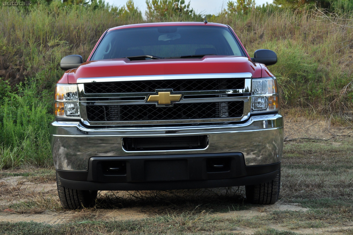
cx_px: 176
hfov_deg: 33.4
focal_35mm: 60
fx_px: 588
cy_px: 118
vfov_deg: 22.6
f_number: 6.3
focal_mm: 40
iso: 200
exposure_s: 1/160
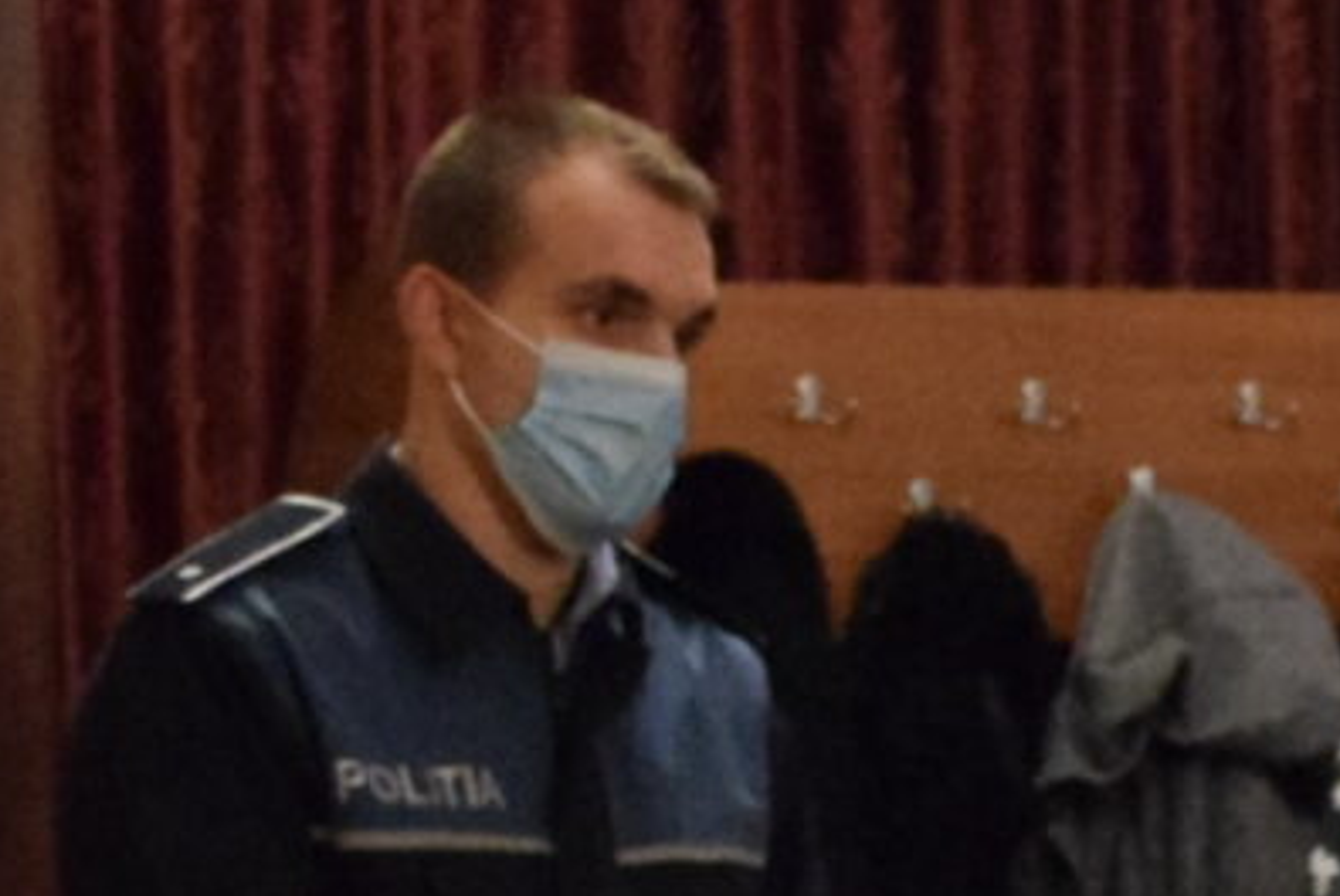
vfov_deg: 5.3
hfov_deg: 7.9
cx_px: 2297
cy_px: 1834
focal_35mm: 253
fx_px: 9424
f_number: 3.8
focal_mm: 26
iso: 6400
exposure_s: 1/60
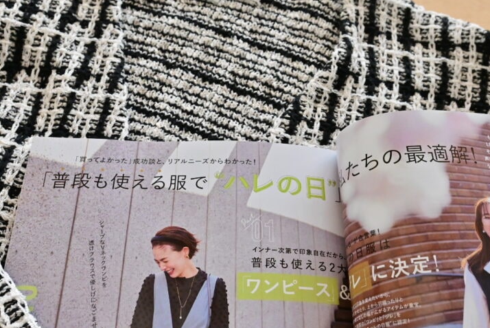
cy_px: 143
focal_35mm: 43
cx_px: 263
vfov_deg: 31.2
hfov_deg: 45.4
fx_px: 586
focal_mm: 20
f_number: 6.3
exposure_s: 1/200
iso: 1000
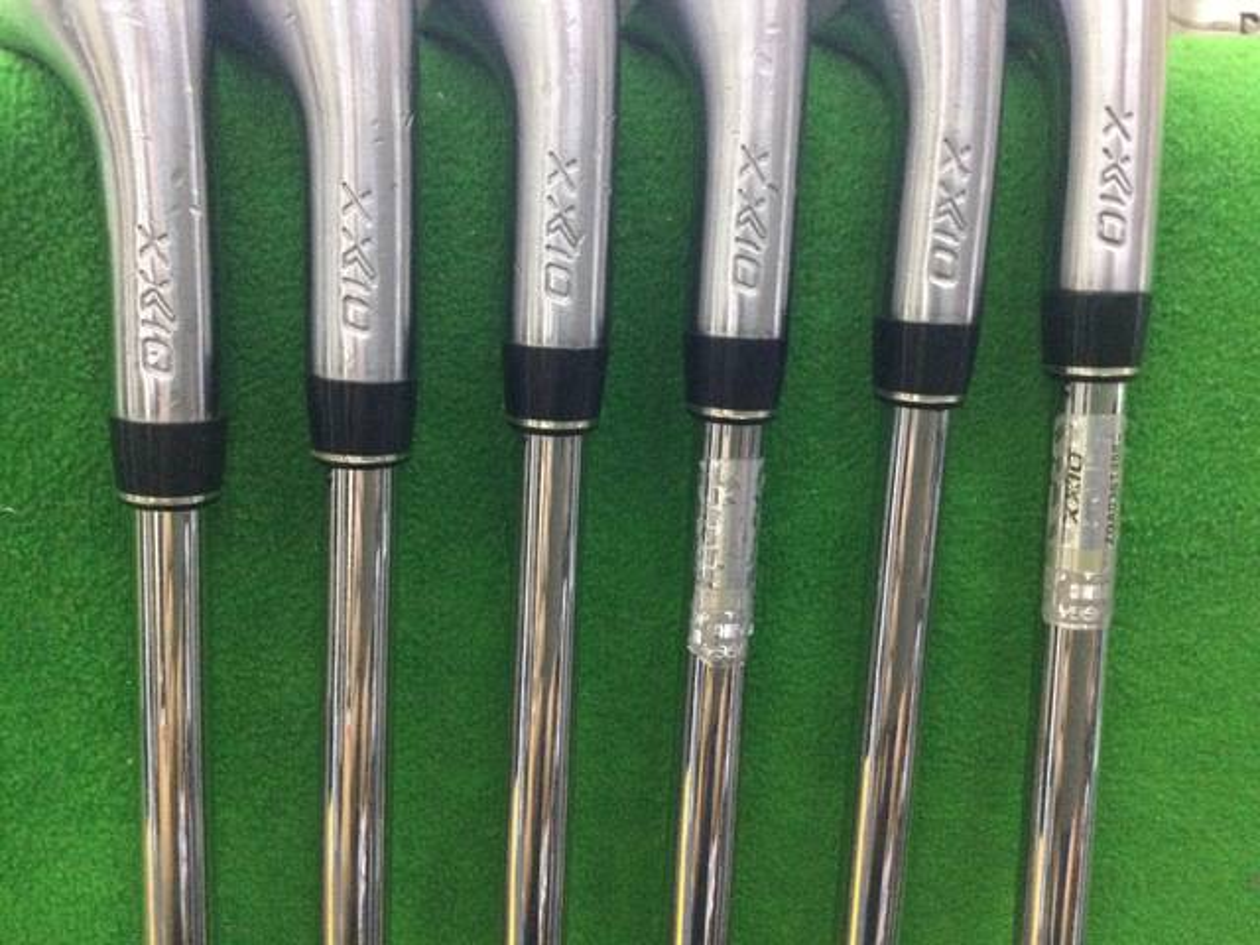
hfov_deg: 58.4
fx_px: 1128
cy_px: 472
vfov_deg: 45.4
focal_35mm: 31
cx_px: 630
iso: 200
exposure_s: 1/30
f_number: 2.4
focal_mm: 3.3
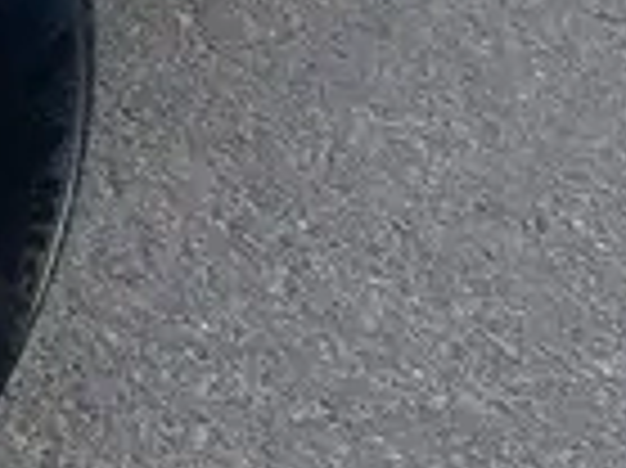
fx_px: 3379
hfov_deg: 8.9
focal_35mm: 187
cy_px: -598
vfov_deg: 7.5
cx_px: -1162
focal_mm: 4.25
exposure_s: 1/160
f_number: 1.8
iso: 32
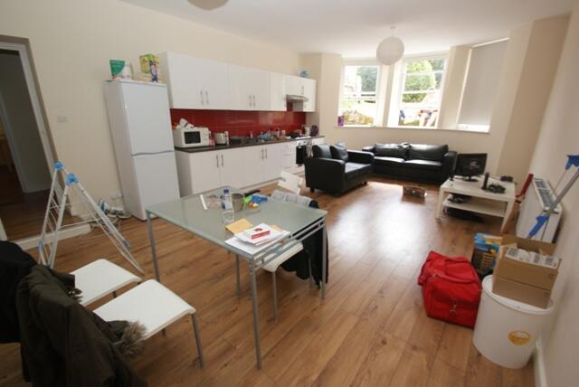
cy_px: 194
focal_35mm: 15
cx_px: 290
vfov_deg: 77.4
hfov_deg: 100.3
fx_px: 241
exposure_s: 1/80
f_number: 5.6
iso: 400
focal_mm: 10
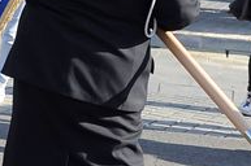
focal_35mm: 185
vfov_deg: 7.4
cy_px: 14
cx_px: -157
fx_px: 1288
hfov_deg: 10.6
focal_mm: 28
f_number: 9
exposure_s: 1/320
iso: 400
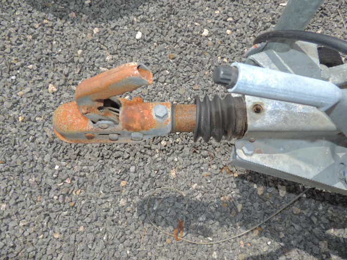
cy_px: 130
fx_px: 241
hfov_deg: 71.6
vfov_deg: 56.8
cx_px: 174
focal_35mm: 24
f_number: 3
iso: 100
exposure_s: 1/2000
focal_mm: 4.3
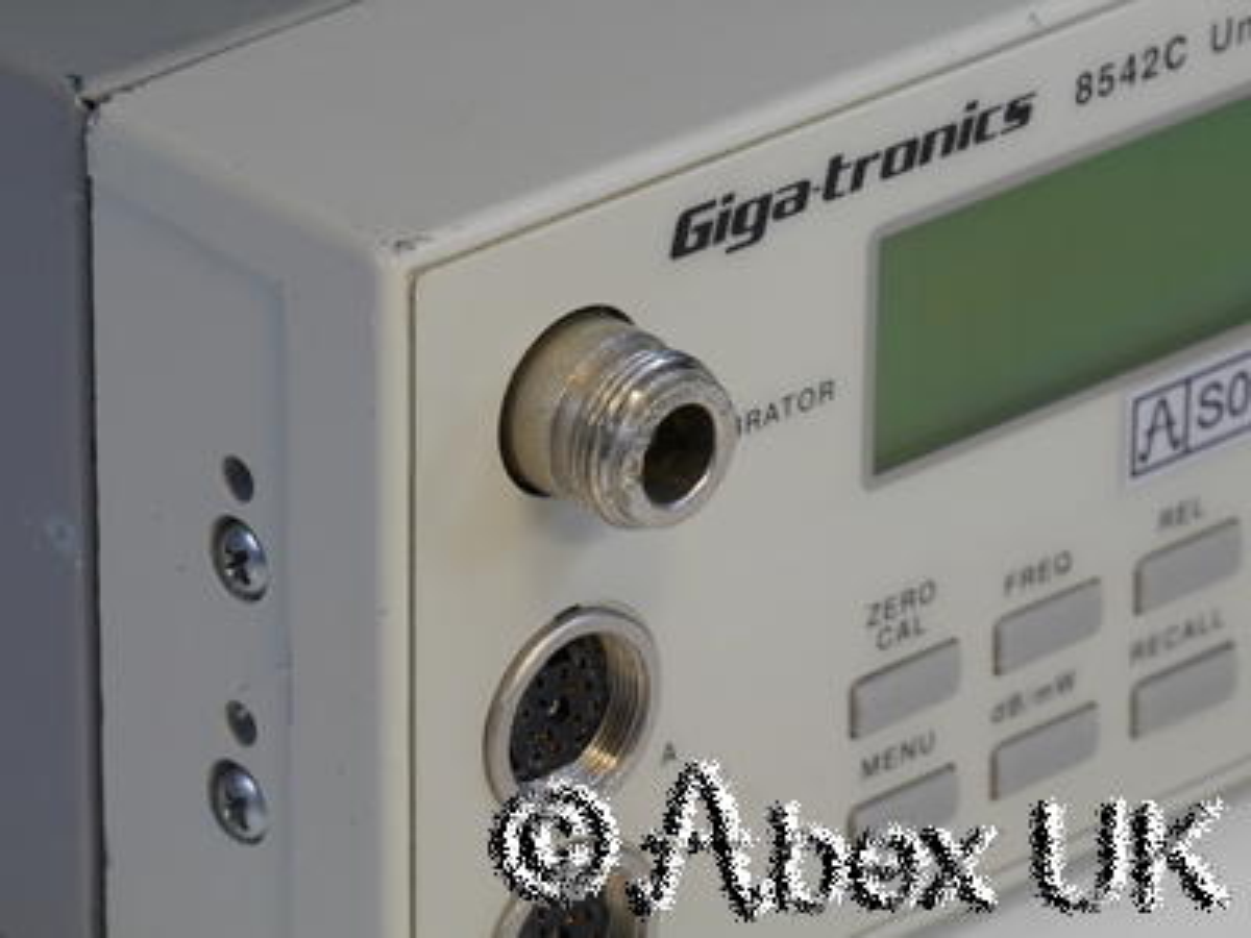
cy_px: 469
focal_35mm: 280
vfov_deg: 5.3
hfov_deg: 7.1
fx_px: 10119
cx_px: 626
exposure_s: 1/8
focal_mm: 140
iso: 400
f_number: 13
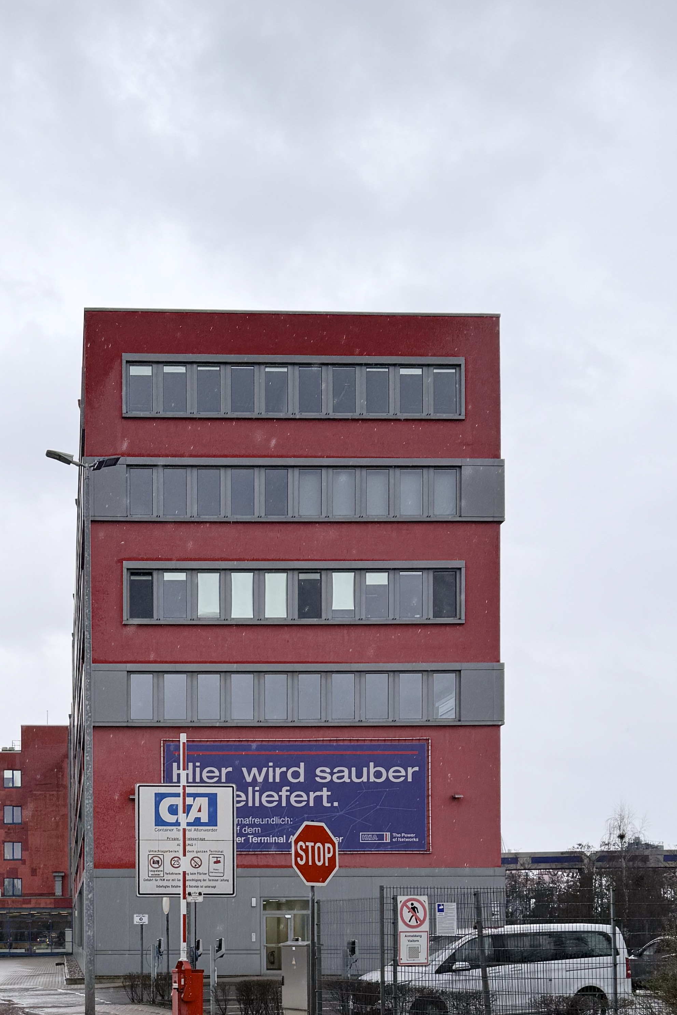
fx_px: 1354
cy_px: 917
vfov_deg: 38.3
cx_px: 108
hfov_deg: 27.4
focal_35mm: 48
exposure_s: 1/1122
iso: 80
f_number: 1.78
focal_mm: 6.76
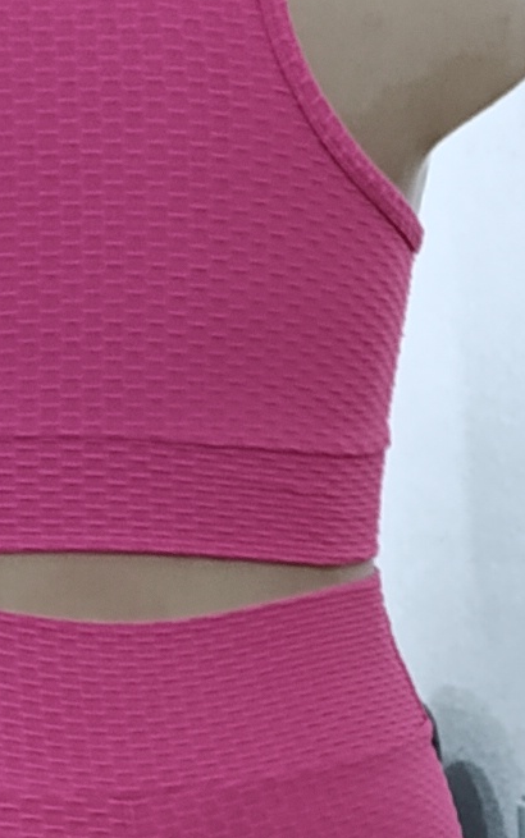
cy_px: 1409
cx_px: 1141
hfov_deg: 8.1
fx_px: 3476
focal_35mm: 152
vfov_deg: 12.7
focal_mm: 6.14
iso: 1600
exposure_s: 1/60
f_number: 1.6
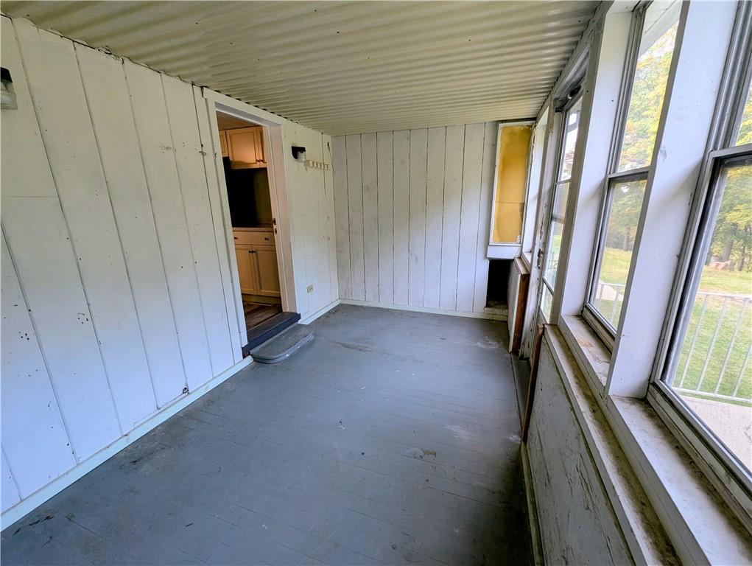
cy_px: 283
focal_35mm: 13
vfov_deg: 90.0
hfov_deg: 106.1
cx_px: 376
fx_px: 283
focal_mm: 1.95
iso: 115
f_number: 2.2
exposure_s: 1/54.9
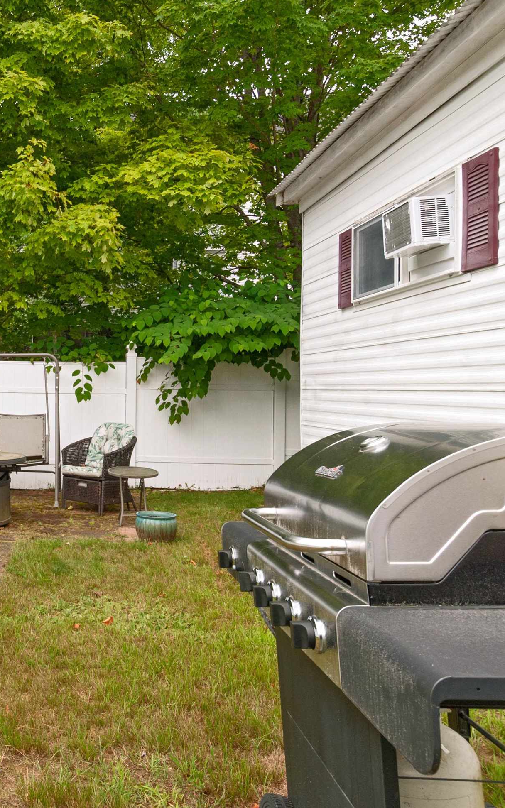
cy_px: 405
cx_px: -45
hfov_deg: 36.7
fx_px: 639
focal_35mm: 29
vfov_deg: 64.6
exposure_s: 1/160
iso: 200
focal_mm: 12
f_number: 9
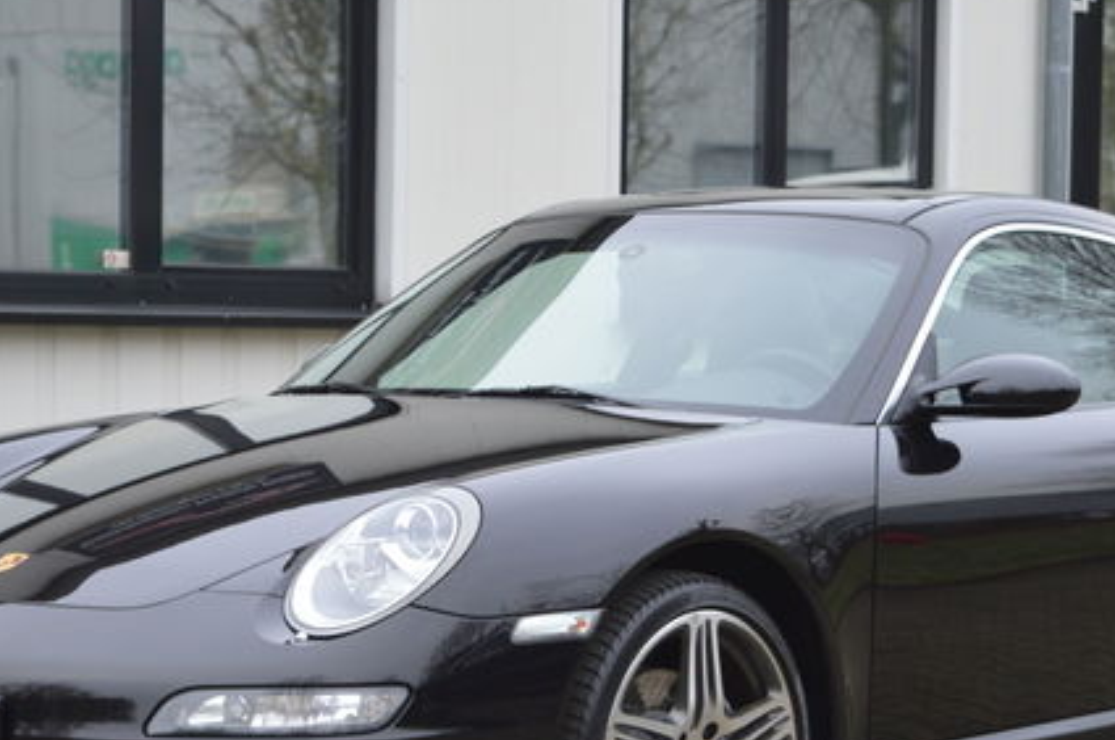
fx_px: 3770
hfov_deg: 16.8
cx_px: 577
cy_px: 546
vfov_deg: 11.2
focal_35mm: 122
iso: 400
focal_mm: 45
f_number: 5
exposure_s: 1/100
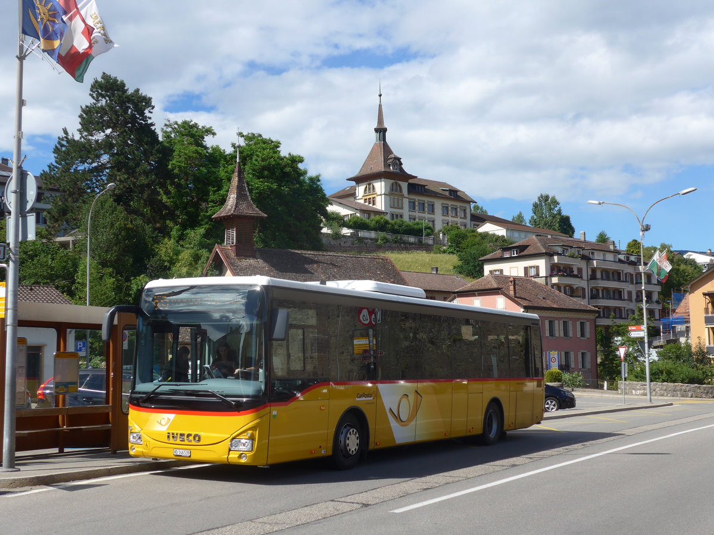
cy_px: 268
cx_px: 357
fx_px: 1011
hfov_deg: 38.9
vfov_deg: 29.7
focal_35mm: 49
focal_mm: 10.1
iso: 80
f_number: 3.2
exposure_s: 1/1300
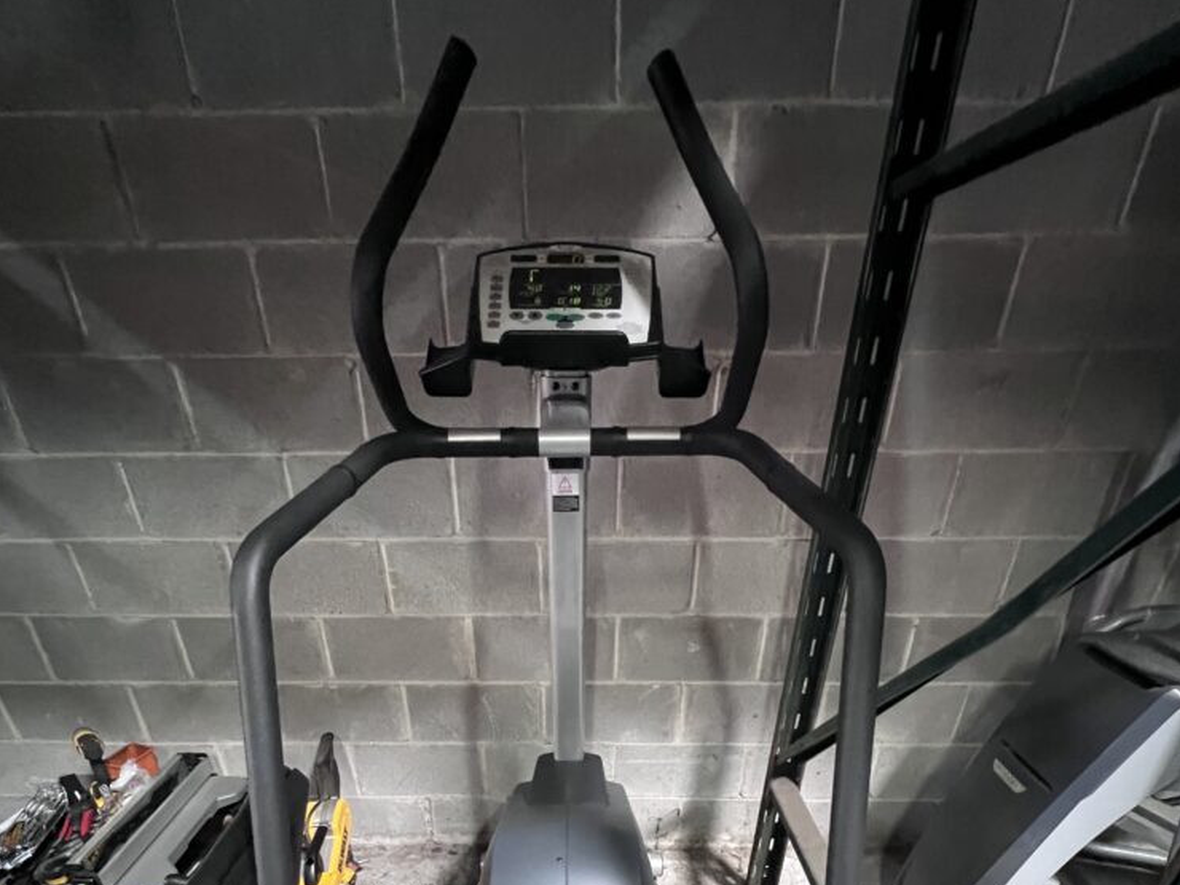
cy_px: 767
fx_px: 614
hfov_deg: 87.7
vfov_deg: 62.2
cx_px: 572
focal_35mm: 18
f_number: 1.8
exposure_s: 1/40
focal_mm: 1.57
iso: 1000
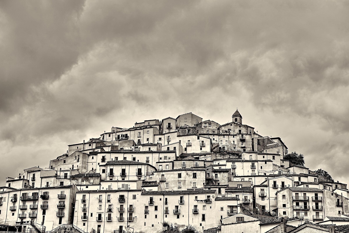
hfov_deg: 33.4
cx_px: 174
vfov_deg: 22.6
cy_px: 116
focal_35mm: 60
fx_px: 582
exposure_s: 1/125
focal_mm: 40
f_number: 9
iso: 200
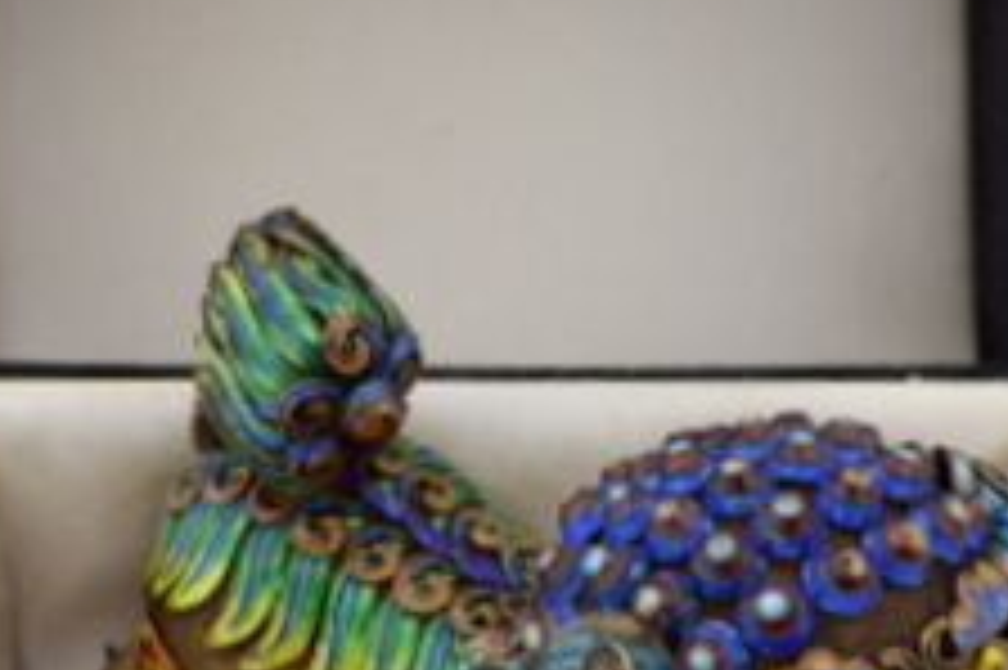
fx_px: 2882
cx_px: 518
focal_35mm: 103
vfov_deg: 13.3
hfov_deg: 19.8
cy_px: 328
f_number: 5
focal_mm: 22
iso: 400
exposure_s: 1/100
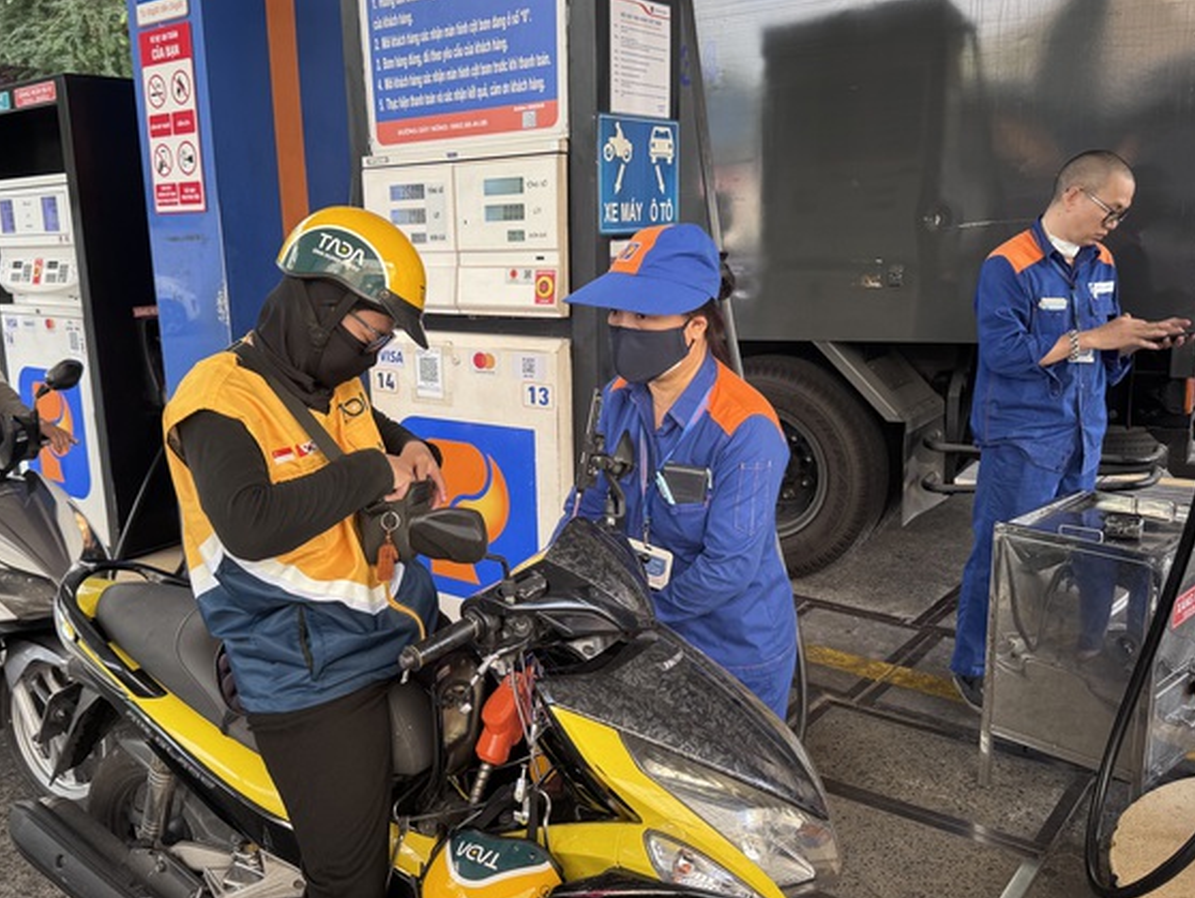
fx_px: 1036
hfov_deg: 59.7
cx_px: 516
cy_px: 452
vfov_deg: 46.8
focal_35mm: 30
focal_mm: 6.76
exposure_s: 1/121
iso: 64
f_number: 1.78
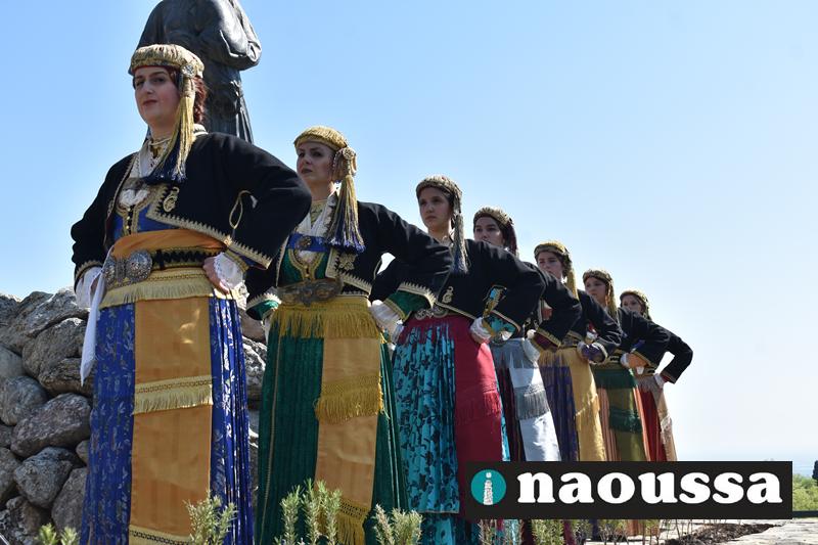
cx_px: 409
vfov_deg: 28.1
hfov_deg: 41.1
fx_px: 1090
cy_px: 272
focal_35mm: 48
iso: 100
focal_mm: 32
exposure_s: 1/250
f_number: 8
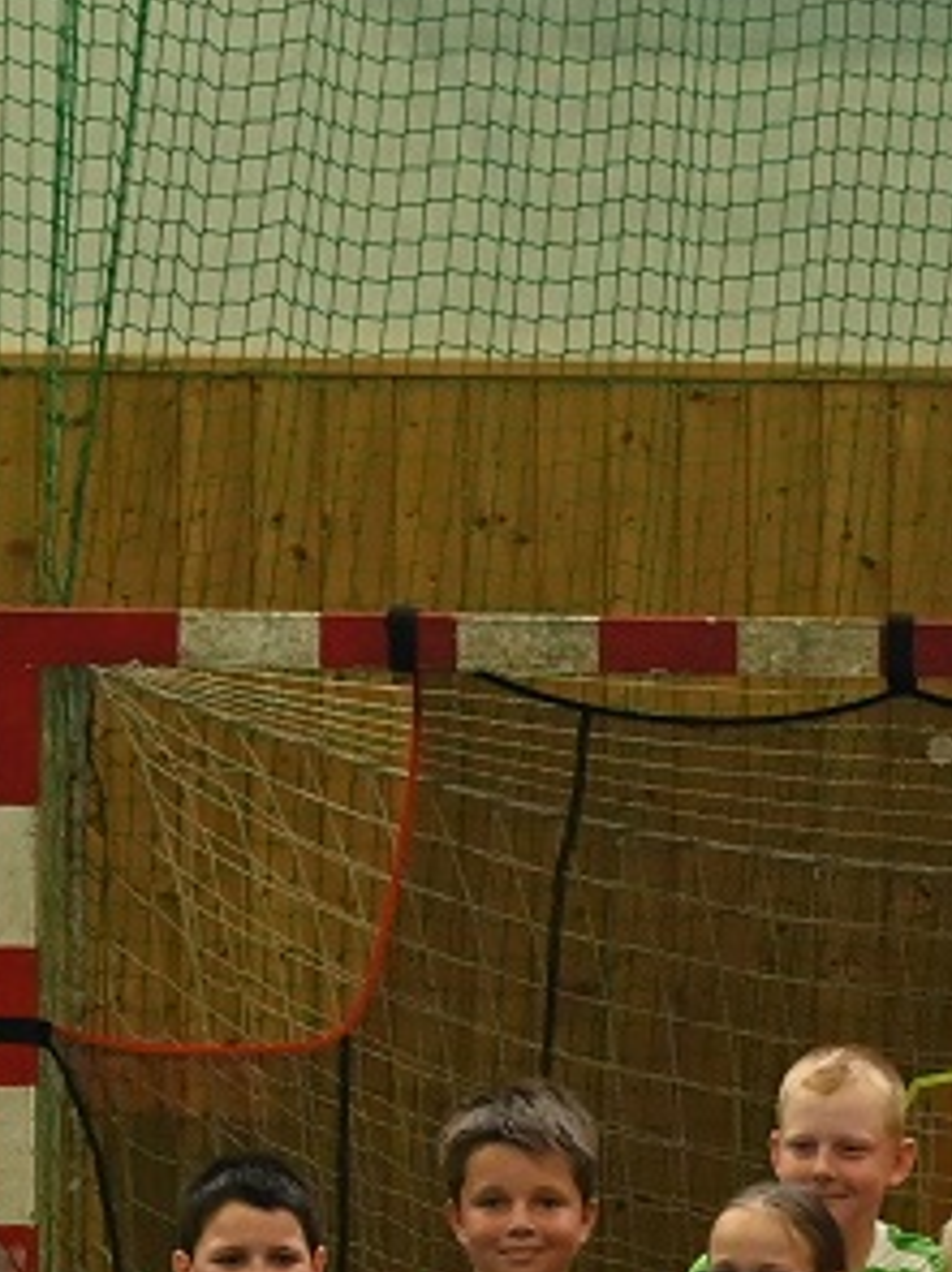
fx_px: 10040
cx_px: 1245
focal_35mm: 274
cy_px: 1358
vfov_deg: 7.2
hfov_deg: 5.4
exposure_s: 1/160
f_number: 5.6
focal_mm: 35
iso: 1000
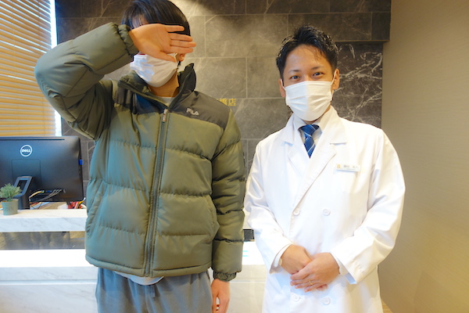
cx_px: 234
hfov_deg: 65.5
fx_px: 365
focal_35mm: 28
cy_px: 156
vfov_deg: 46.4
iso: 160
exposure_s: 1/30
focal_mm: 10.4
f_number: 1.8
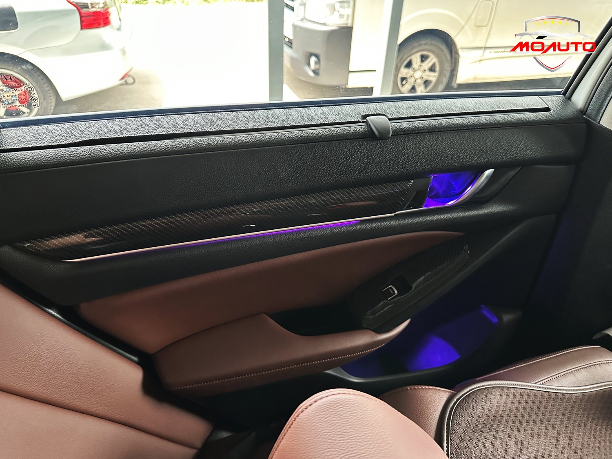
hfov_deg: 71.6
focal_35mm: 24
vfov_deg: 56.8
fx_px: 424
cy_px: 230
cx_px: 306
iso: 640
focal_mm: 6.86
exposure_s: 1/60
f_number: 1.78
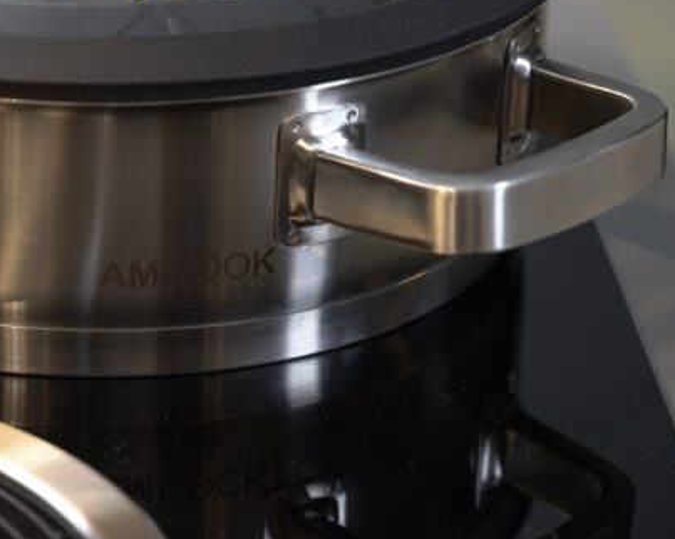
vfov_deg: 11.3
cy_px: 68
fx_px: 2716
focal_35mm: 136
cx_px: -57
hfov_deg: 13.9
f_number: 3.5
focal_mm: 57
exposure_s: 1/60
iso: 640
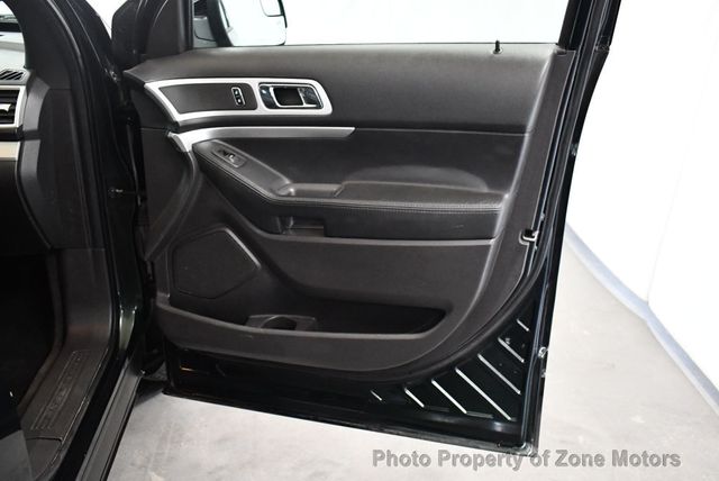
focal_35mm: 36
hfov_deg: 53.1
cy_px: 240
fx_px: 720
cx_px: 360
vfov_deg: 36.9
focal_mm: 18
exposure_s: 1/125
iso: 3200
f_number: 3.5
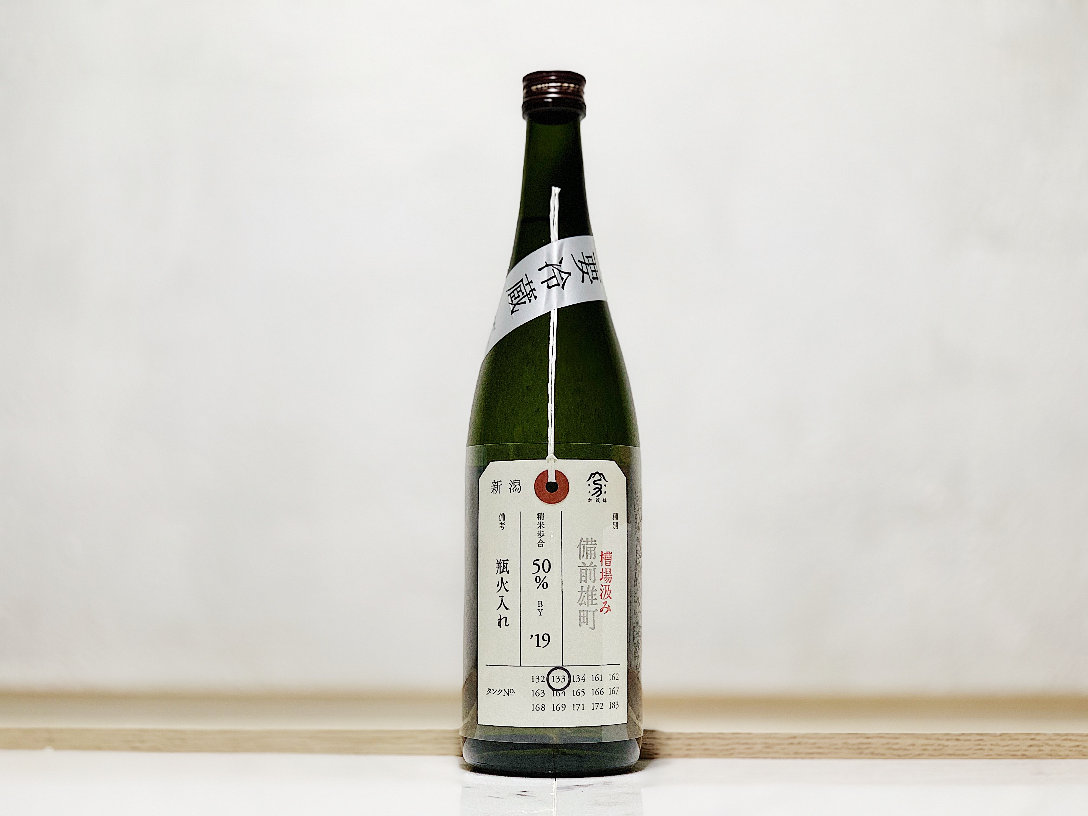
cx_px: 544
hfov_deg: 36.8
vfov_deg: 28.0
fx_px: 1634
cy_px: 408
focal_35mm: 52
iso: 100
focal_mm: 6
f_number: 2.4
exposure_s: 1/96
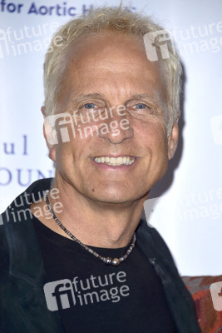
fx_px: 2125
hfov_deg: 6.0
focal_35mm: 230
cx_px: 111
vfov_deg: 8.9
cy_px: 166
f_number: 6.3
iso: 250
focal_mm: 230
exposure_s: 1/250
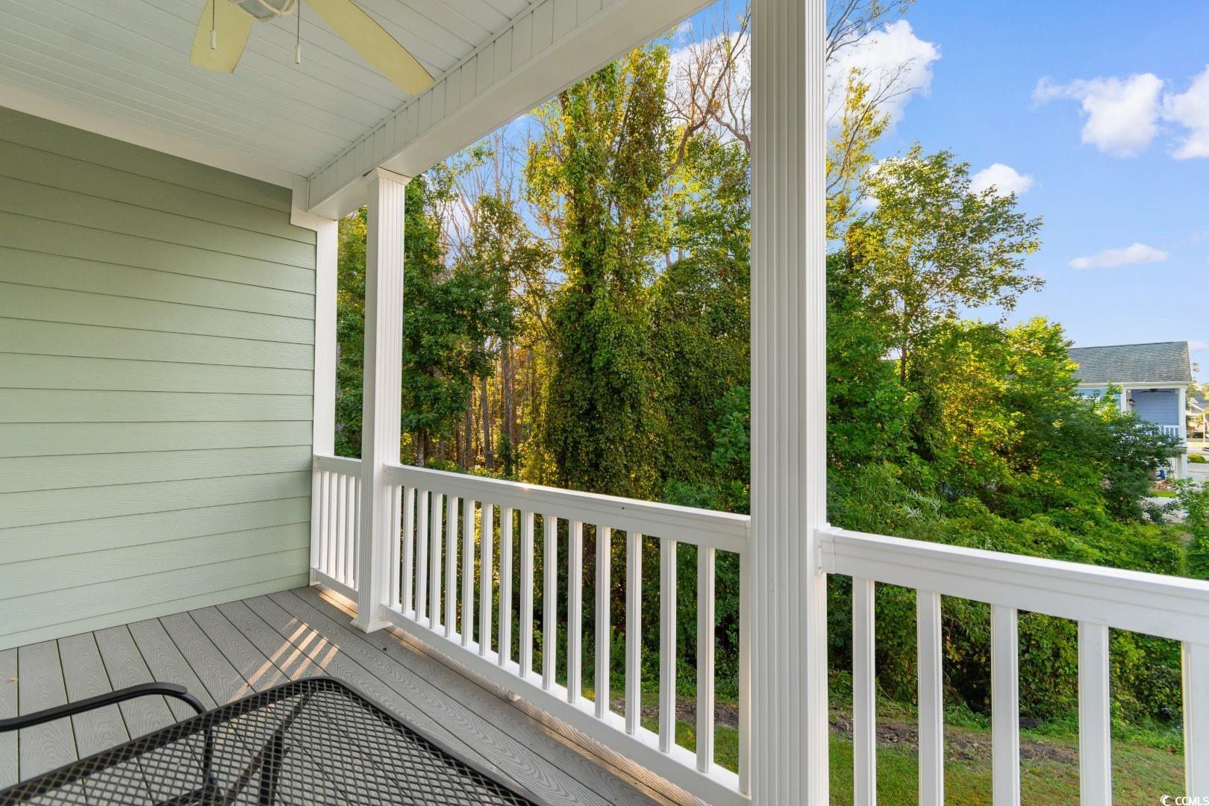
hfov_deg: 100.4
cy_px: 403
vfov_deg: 77.3
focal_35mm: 15
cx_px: 604
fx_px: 504
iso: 100
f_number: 5.6
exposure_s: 1/125
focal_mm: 10
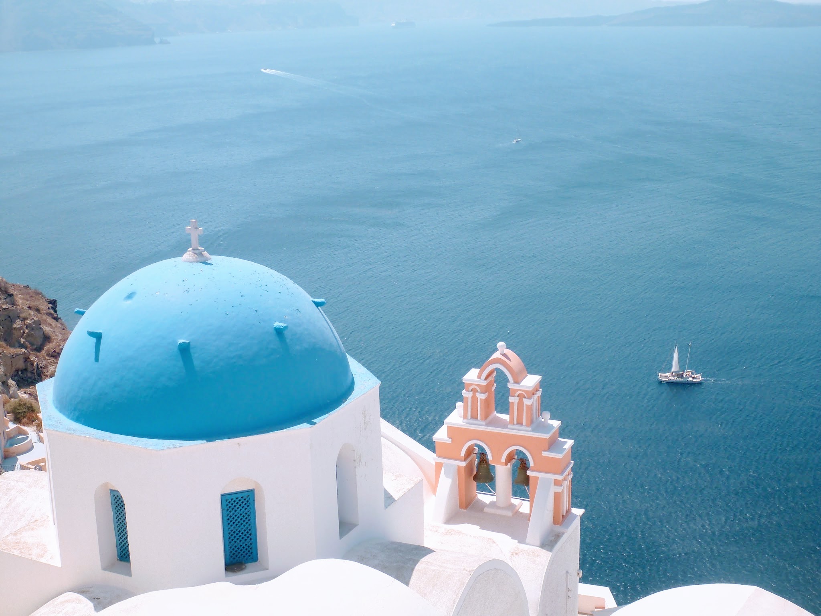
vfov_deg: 30.9
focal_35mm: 47
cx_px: 410
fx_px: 1115
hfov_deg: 40.4
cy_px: 308
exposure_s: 1/640
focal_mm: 8.4
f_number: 4.5
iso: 100
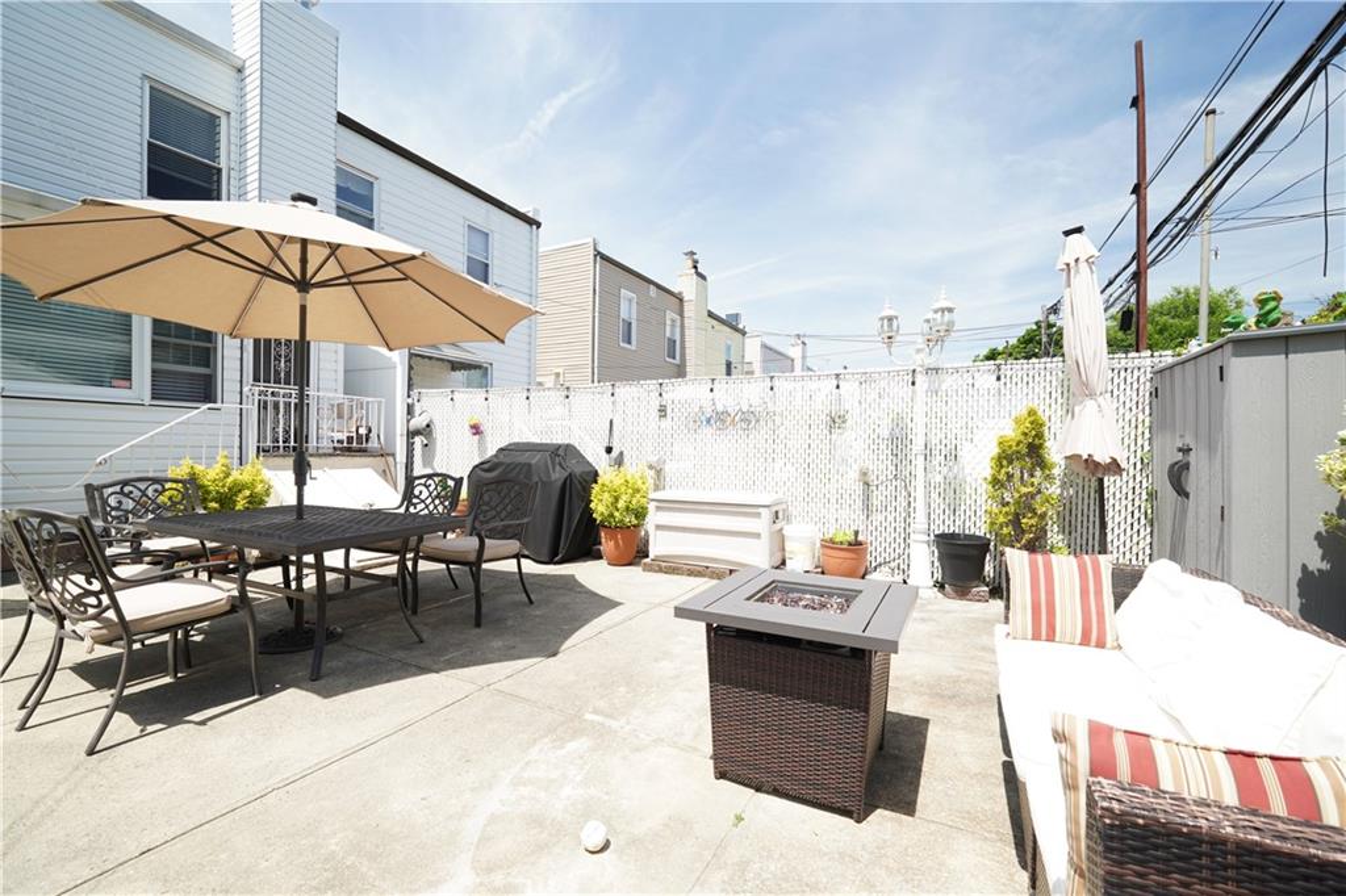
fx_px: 561
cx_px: 673
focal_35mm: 15
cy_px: 448
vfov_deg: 77.3
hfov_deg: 100.4
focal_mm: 10
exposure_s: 1/125
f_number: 4.5
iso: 100
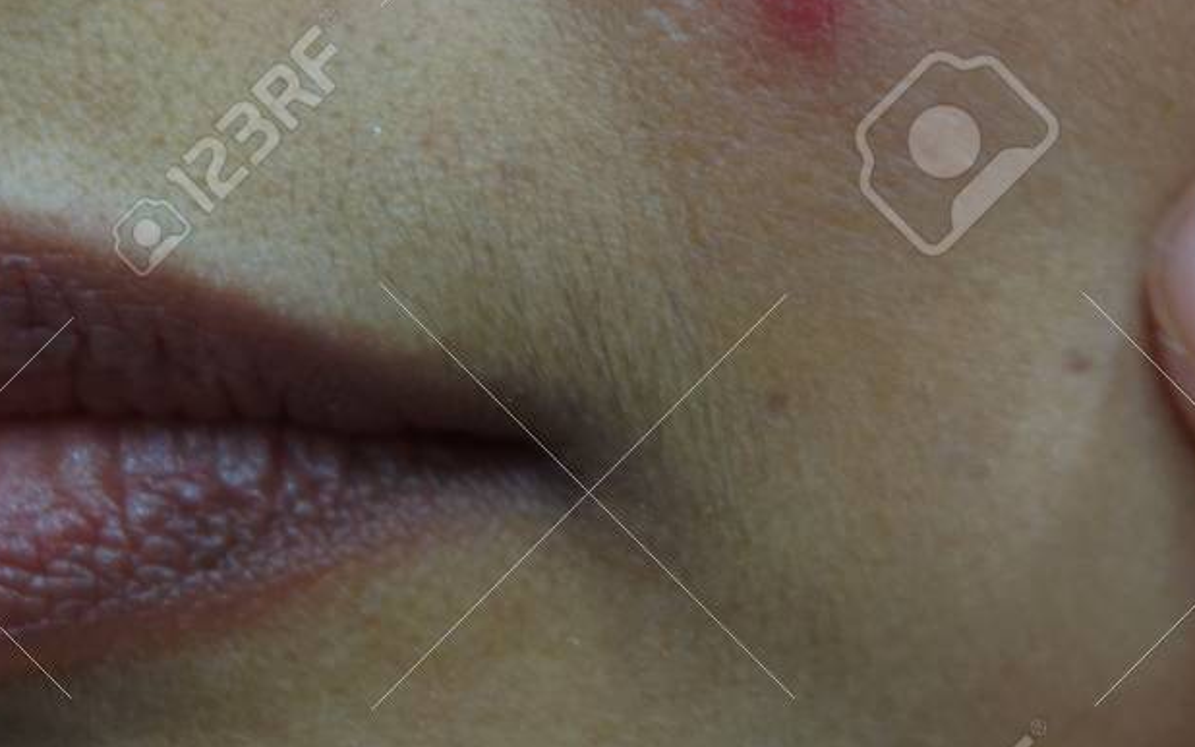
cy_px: 74
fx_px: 3454
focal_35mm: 106
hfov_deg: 19.6
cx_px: 586
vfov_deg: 12.2
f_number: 5
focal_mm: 33
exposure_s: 1/20
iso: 800
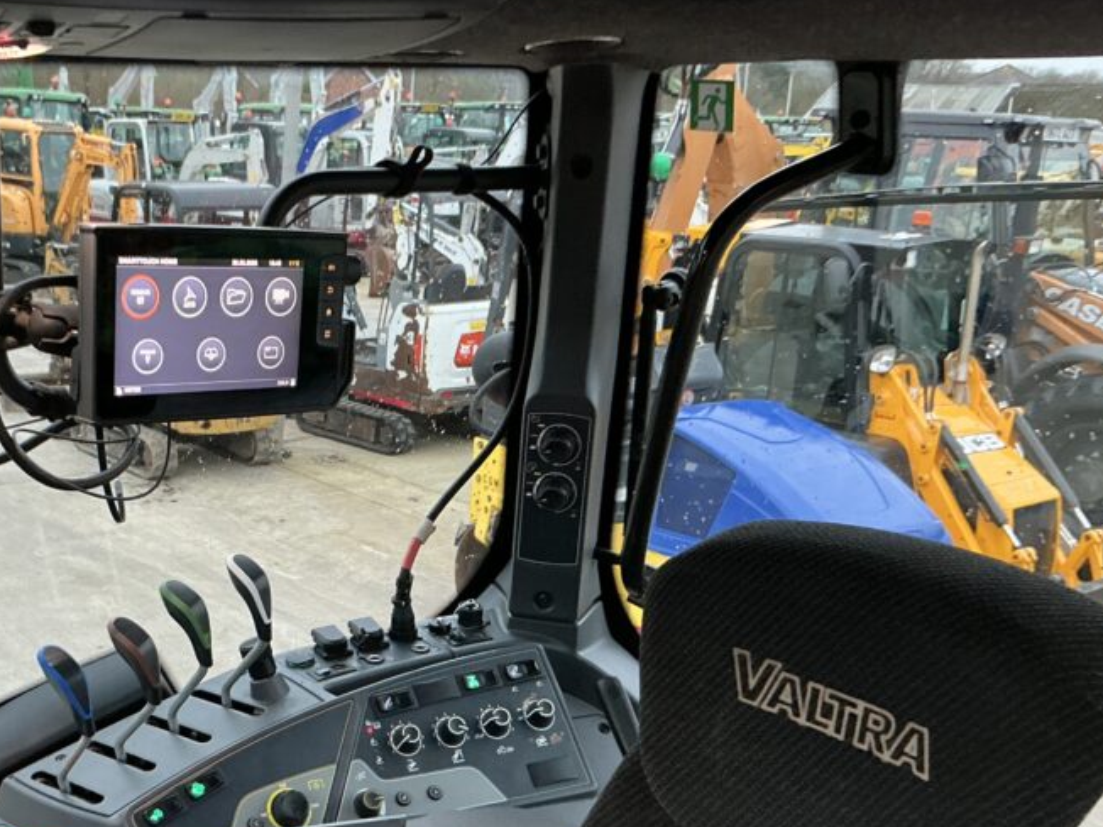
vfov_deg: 32.4
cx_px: 289
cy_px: 604
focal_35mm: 44
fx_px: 1402
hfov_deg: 41.8
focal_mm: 3
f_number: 1.8
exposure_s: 1/60
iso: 100
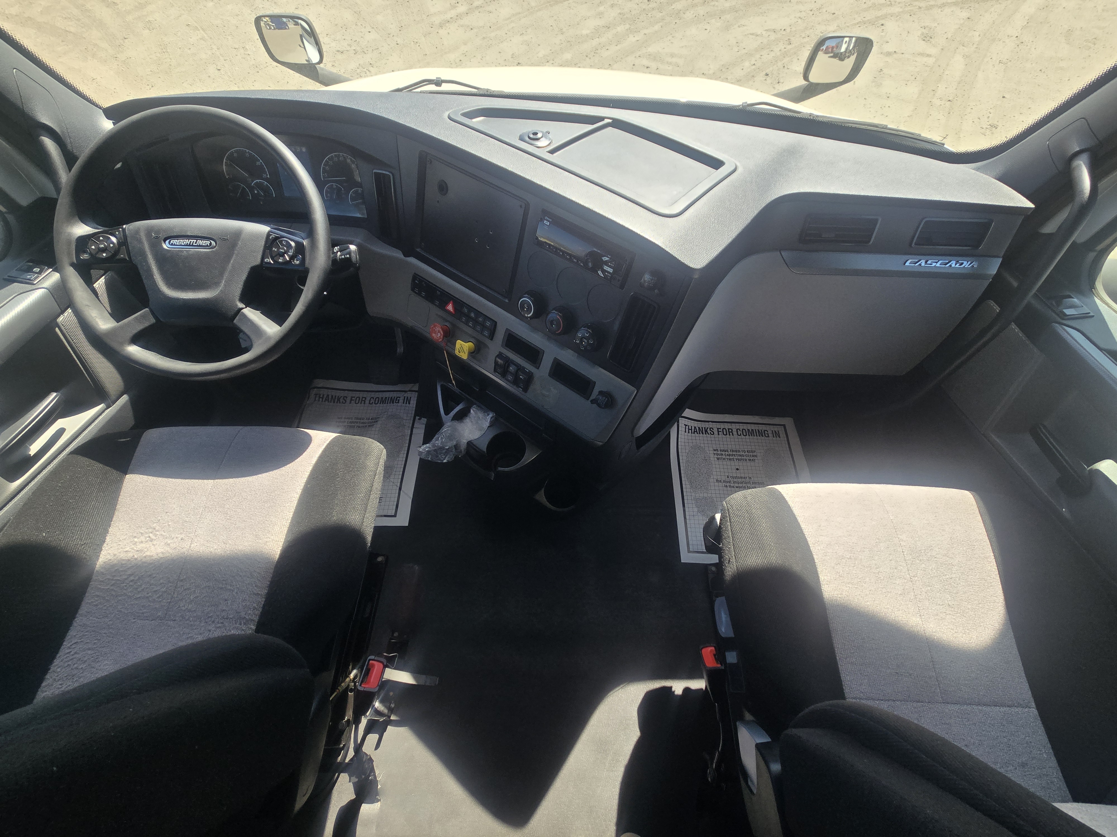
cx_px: 558
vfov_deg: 89.9
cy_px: 418
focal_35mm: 13
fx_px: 419
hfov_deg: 106.2
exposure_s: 1/719
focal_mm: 2.2
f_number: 2.2
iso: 80
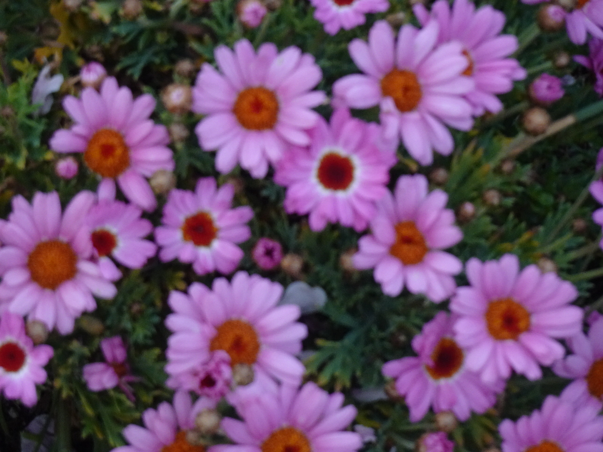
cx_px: 302
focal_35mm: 225
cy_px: 226
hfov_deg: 8.8
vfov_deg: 6.6
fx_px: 3919
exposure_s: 1/250
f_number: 6.3
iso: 500
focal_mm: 36.38
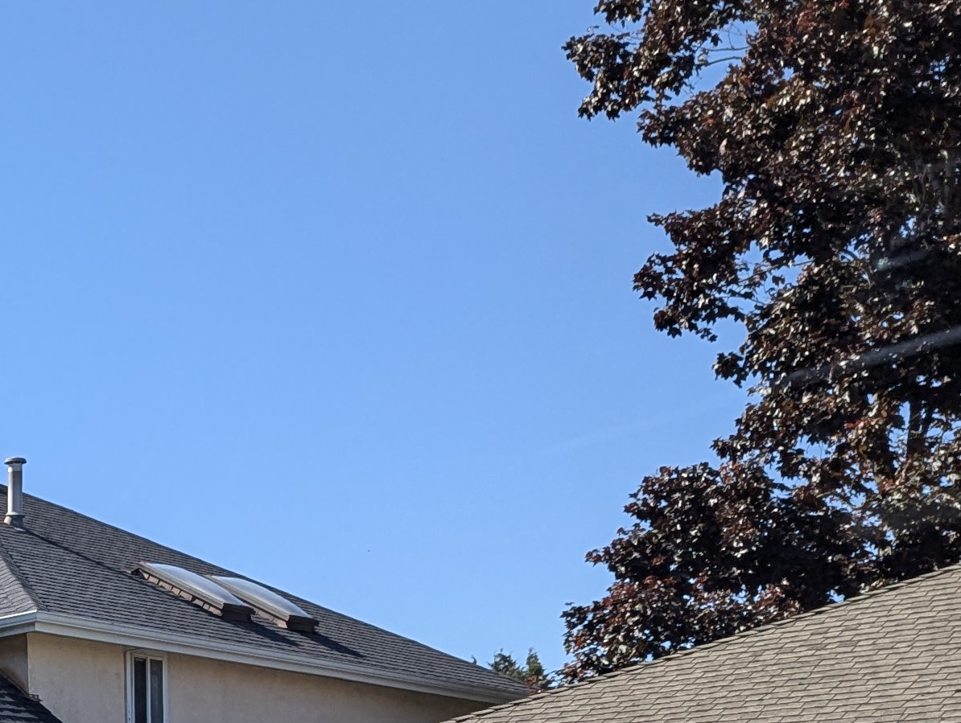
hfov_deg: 20.8
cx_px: -406
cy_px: 858
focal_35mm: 82
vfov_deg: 17.2
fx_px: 2280
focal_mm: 6.81
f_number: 1.85
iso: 45
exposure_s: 1/1258
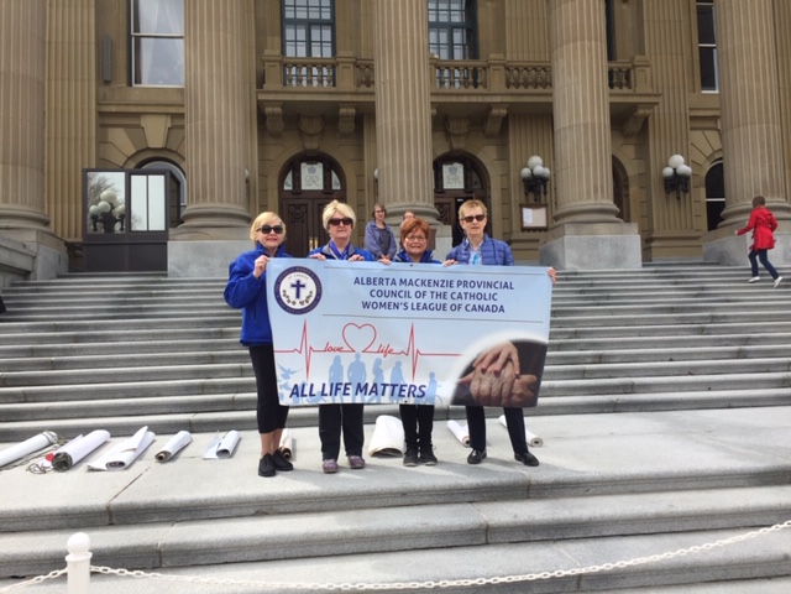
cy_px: 297
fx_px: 663
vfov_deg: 48.2
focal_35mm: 29
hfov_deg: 61.7
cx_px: 396
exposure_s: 1/1041
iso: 32
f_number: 2.2
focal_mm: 4.15
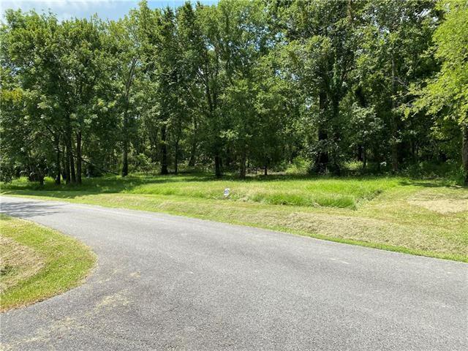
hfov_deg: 67.3
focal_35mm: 26
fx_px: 352
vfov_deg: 53.1
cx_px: 234
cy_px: 176
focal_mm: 4.25
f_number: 1.8
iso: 32
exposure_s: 1/1362
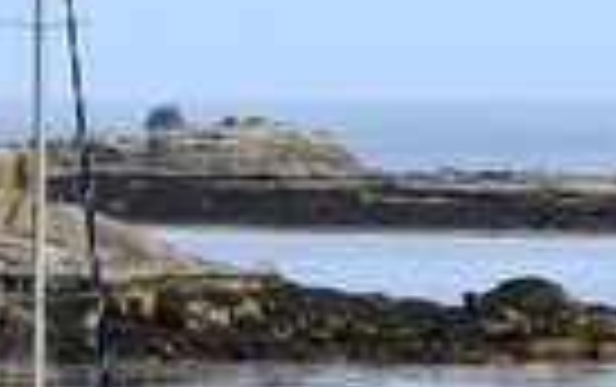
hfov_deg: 4.3
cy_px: 279
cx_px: 103
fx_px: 8119
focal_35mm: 483
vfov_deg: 2.7
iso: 200
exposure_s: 1/320
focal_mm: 155
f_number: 11
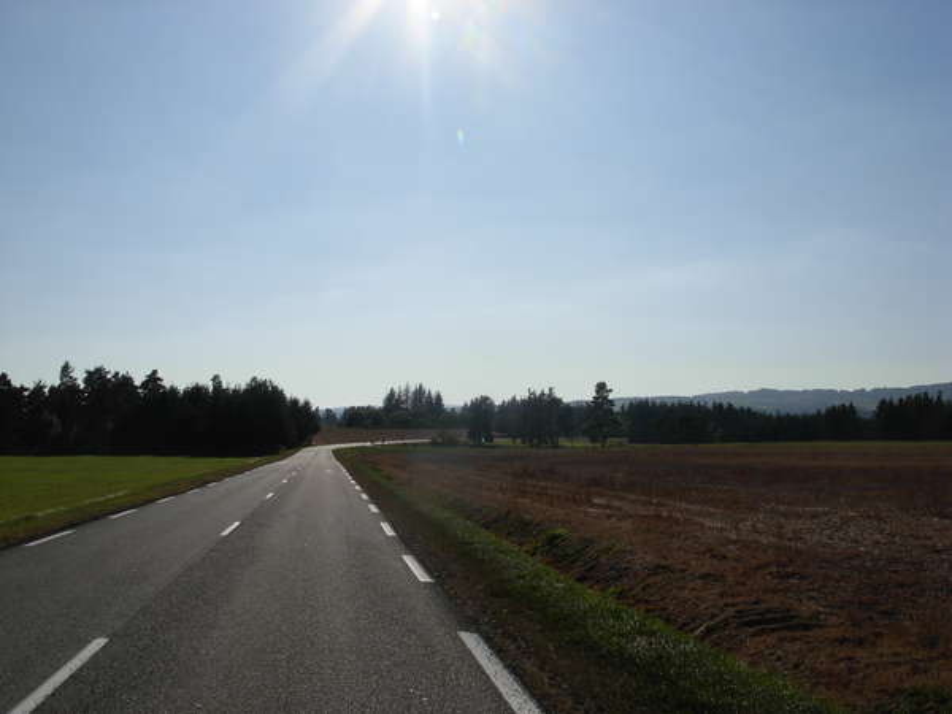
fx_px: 1045
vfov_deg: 37.7
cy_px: 357
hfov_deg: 49.0
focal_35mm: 38
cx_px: 476
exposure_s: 1/2048
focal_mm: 6.3
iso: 79
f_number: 4.9
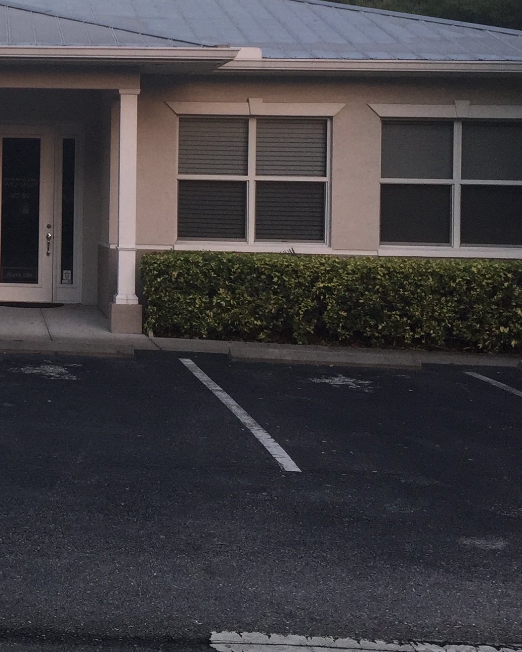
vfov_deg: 26.9
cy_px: 207
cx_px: -123
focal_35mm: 70
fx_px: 1352
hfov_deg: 20.3
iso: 32
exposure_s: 1/120
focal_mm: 4.15
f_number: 2.2
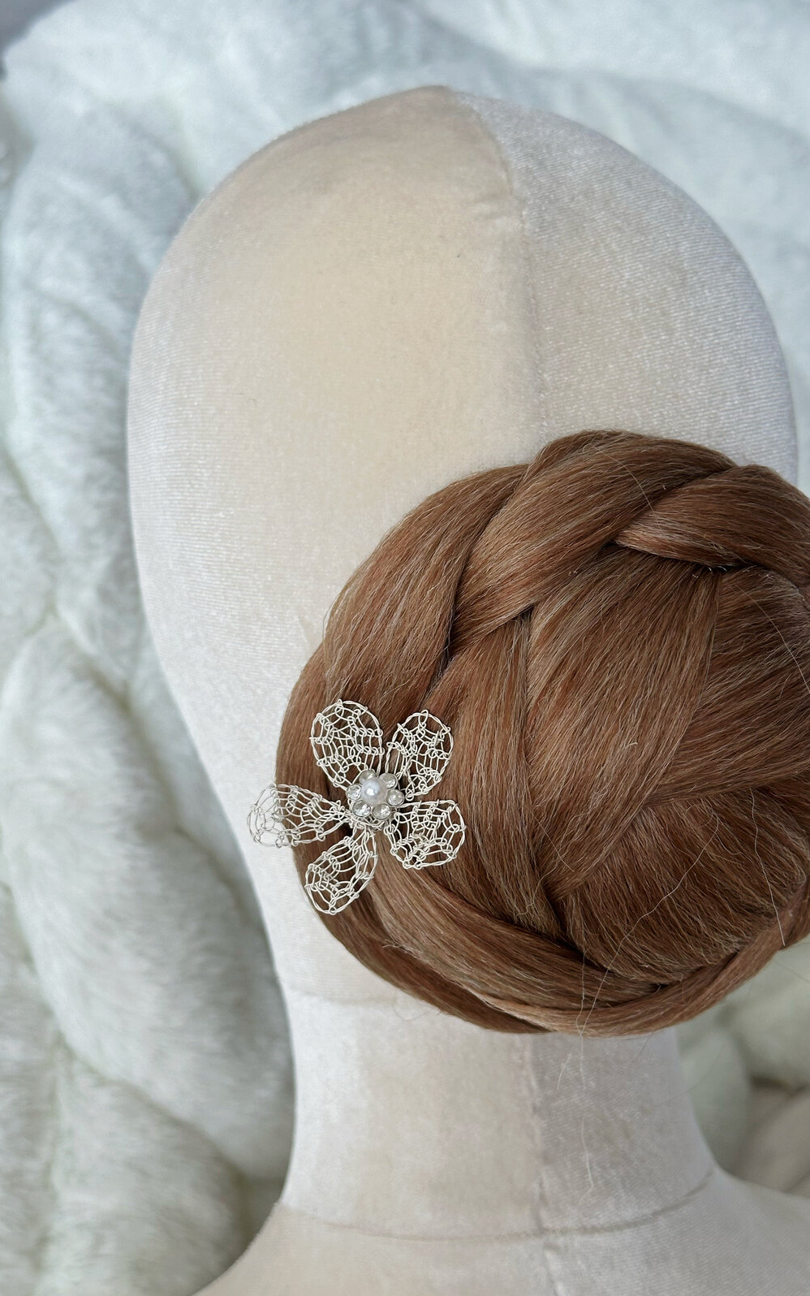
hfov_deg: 25.3
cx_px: 473
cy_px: 649
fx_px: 1801
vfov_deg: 39.6
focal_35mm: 51
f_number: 1.78
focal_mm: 6.86
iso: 64
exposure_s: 1/121
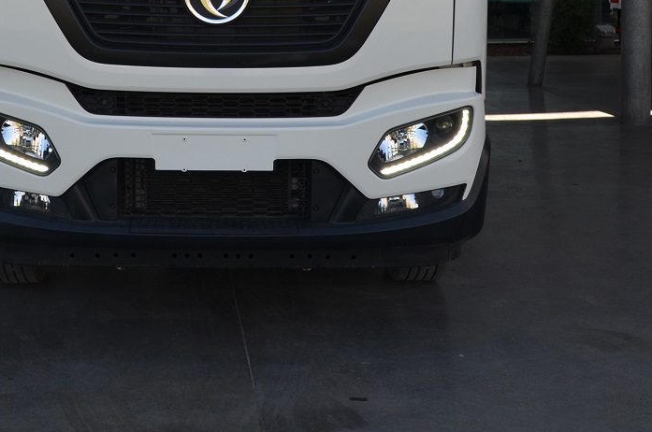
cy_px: -2
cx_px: 233
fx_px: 1139
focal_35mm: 63
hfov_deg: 31.8
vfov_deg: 20.8
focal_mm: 18
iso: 200
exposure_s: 1/200
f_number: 7.1
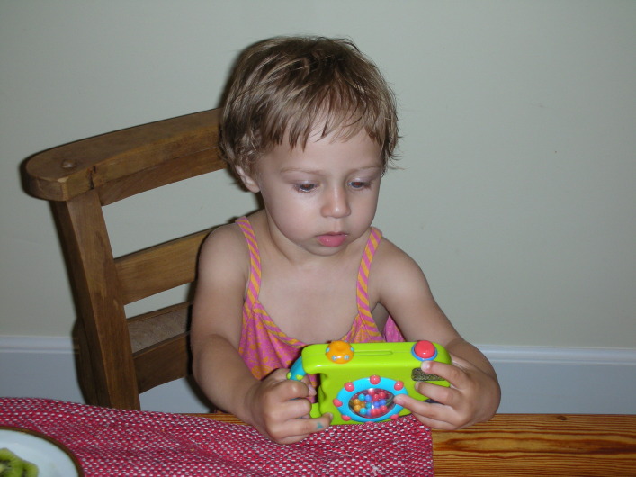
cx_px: 318
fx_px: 1341
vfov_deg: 20.2
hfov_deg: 26.7
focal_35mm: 73
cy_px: 238
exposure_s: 1/120
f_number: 4.1
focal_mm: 12.2
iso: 87
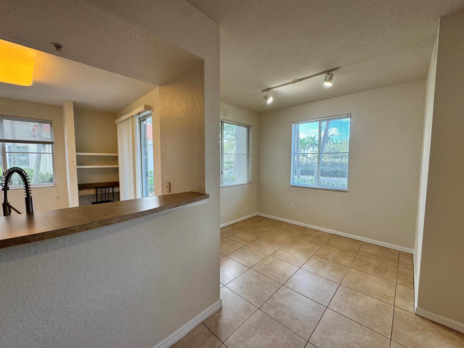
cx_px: 232
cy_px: 174
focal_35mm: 14
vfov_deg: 85.7
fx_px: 188
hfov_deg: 102.1
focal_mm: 2.22
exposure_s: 1/120
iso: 100
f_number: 2.2
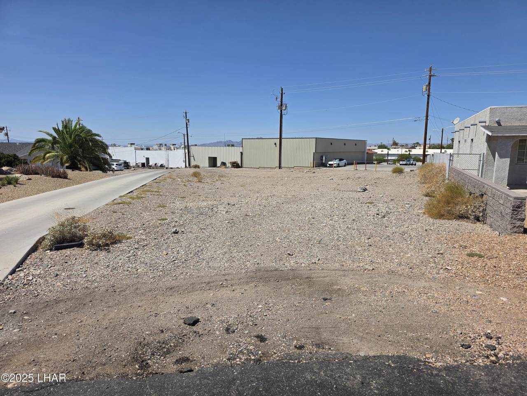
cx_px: 264
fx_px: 350
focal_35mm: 23
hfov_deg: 73.9
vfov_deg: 58.9
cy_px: 198
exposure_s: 1/7944
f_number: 1.7
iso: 64
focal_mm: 6.3
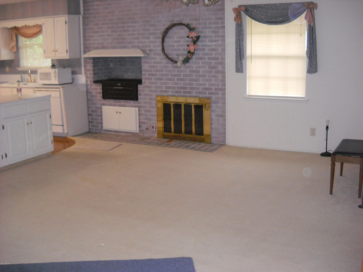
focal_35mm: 41
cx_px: 182
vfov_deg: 35.1
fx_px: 430
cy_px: 136
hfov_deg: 45.8
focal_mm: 6.72
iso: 400
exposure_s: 1/30
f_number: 3.1
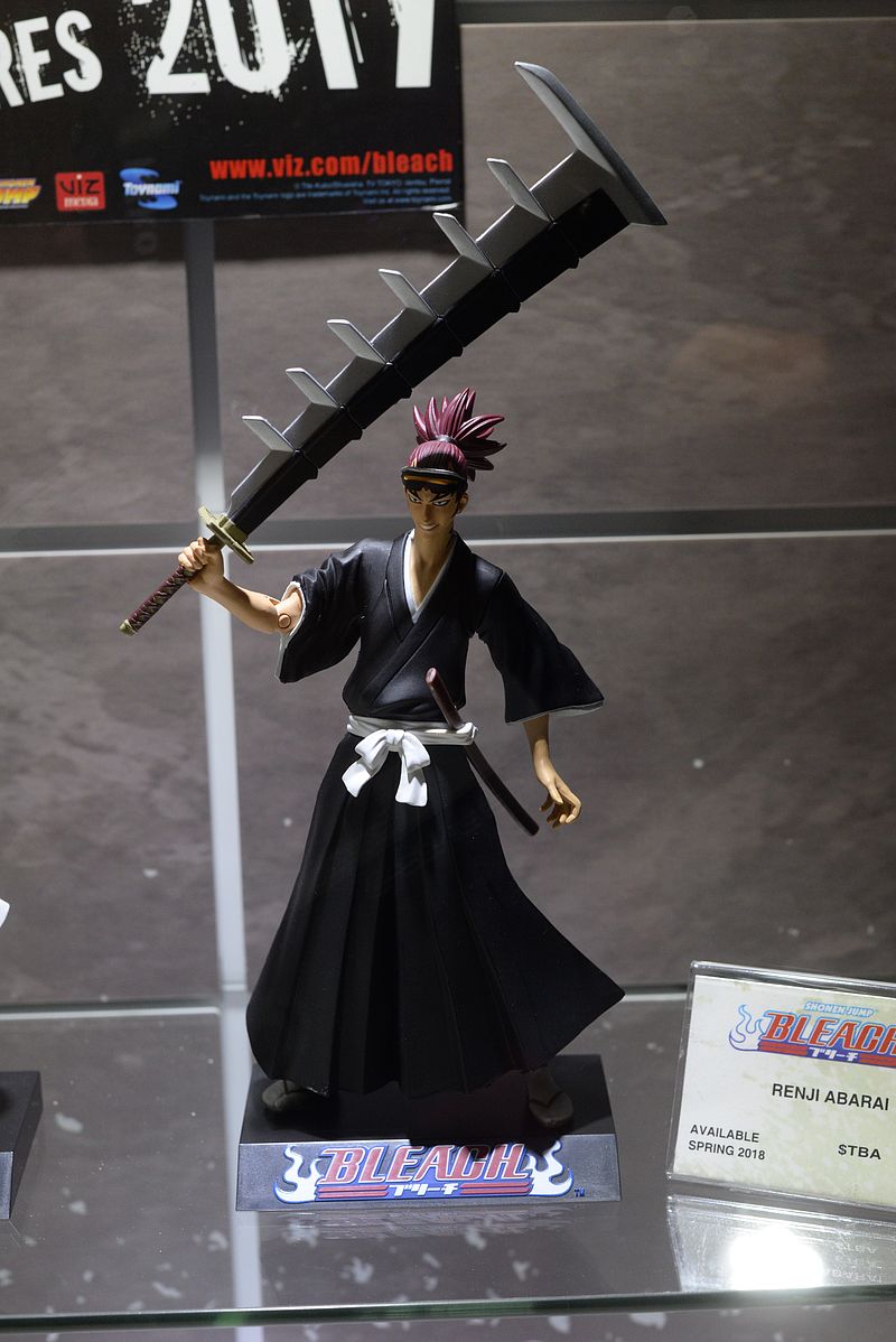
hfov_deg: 27.0
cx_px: 448
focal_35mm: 50
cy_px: 671
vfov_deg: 39.6
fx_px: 1864
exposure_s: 1/160
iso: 2000
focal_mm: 50
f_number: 6.3
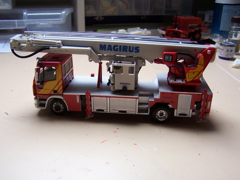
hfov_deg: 49.0
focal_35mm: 38
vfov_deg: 37.7
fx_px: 263
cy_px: 90
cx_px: 120
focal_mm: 6.3
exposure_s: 1/45
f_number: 2.8
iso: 80
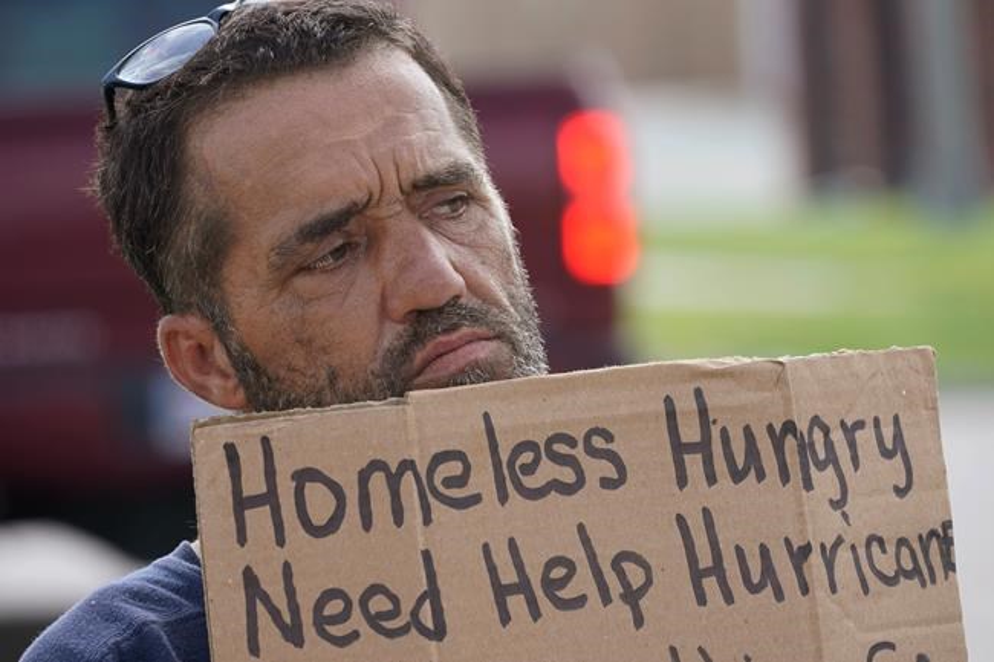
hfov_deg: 5.5
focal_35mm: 373
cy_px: 331
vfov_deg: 3.7
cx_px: 497
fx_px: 10296
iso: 400
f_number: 11
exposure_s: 1/250
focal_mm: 373
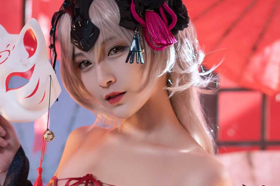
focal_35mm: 157
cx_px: 117
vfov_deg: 8.7
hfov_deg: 13.1
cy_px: 185
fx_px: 1221
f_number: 2.2
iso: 640
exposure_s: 1/125
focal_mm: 55
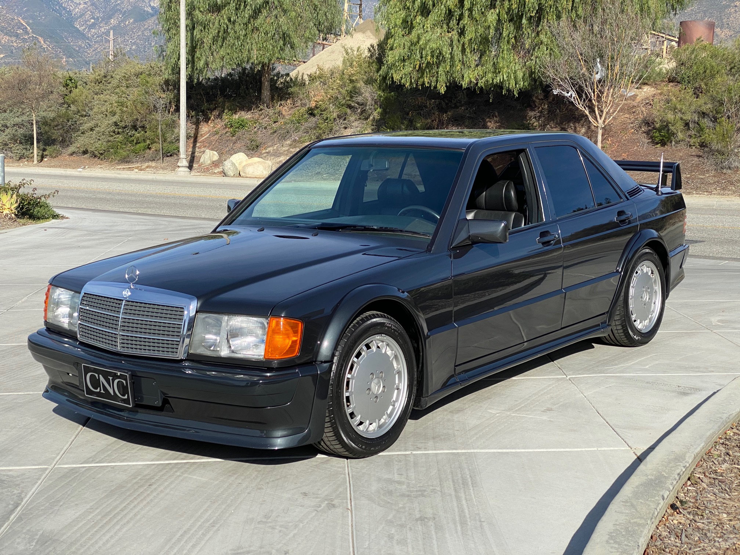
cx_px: 370
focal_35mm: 52
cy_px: 278
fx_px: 1112
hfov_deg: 36.8
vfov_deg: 28.0
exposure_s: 1/1776
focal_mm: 6
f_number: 2
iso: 20
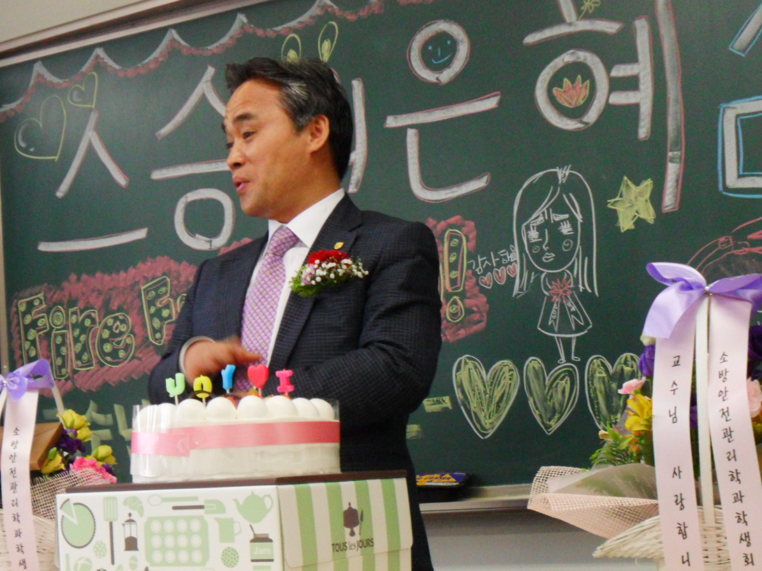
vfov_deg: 24.1
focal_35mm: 60
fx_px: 1321
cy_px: 443
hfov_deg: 32.0
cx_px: 270
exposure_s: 1/45
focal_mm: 6.3
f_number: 3
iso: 200
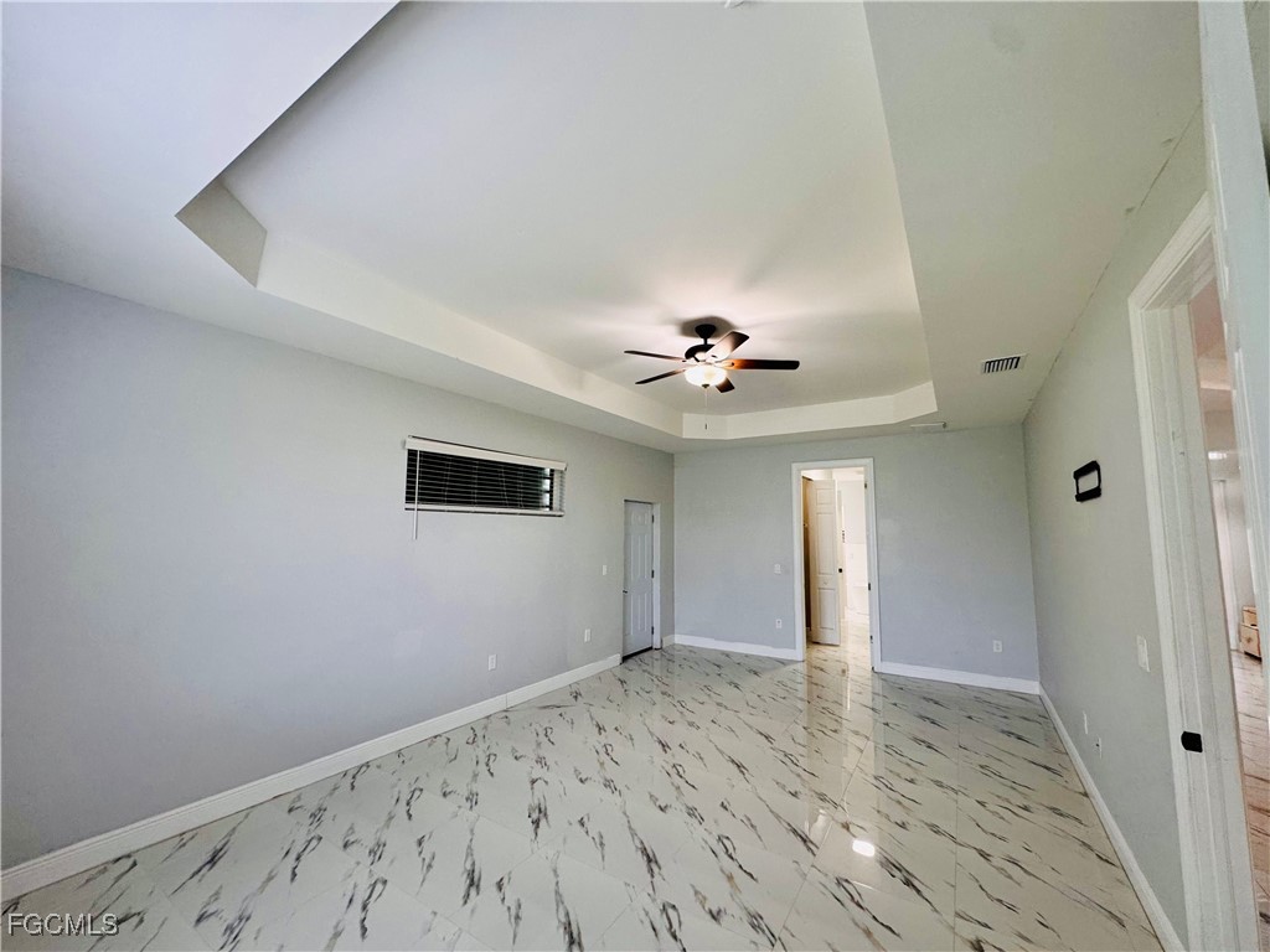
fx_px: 514
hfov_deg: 102.1
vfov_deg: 85.7
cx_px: 635
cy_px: 476
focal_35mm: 14
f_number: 2.2
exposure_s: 1/120
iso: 160
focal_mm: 2.22
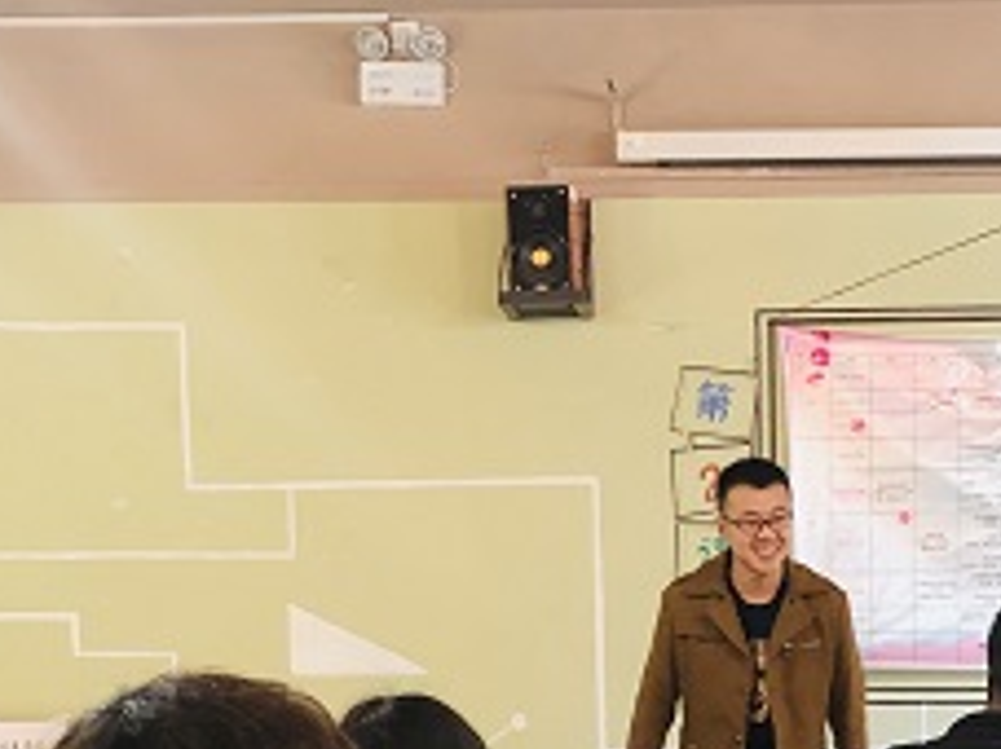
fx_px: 2283
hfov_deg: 24.5
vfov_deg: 17.7
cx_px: 745
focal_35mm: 79
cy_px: 912
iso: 80
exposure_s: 1/17
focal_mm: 4
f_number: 1.8
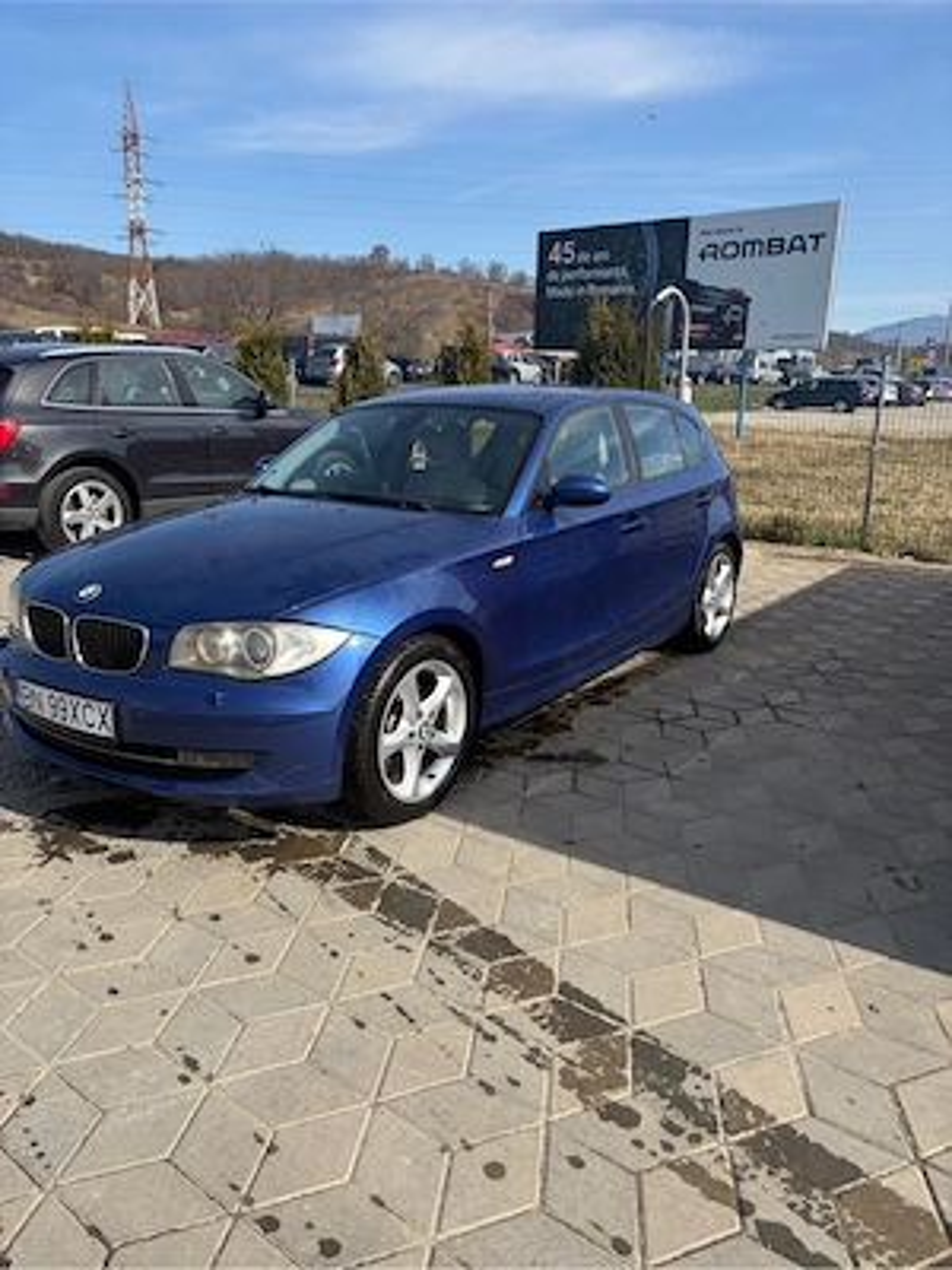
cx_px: 476
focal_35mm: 26
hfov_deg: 53.1
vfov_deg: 67.3
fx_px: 953
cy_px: 635
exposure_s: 1/3448
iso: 64
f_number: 1.6
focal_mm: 5.96
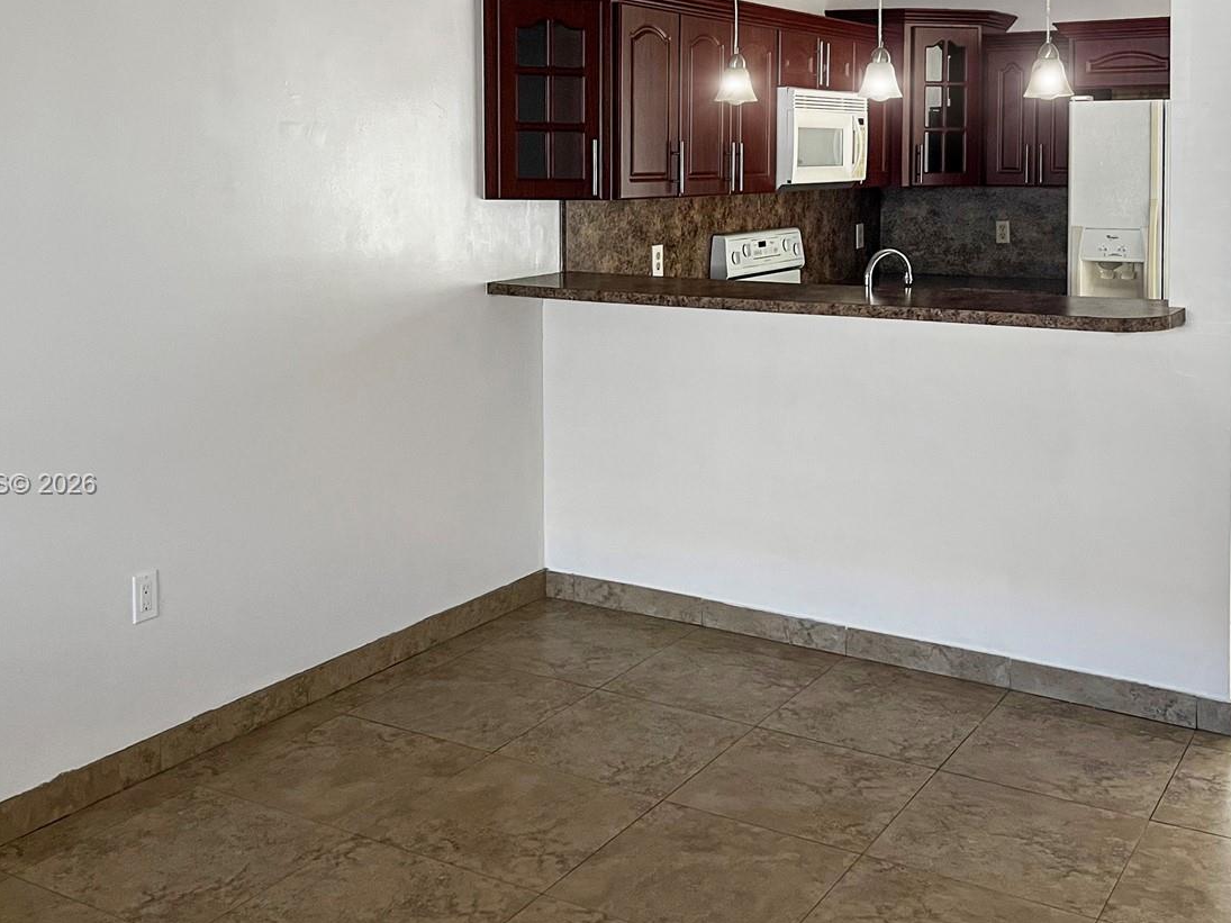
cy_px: 486
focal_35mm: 38
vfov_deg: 37.7
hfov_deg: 49.0
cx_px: 645
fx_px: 1351
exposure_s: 1/60
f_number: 1.5
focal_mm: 5.7
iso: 250
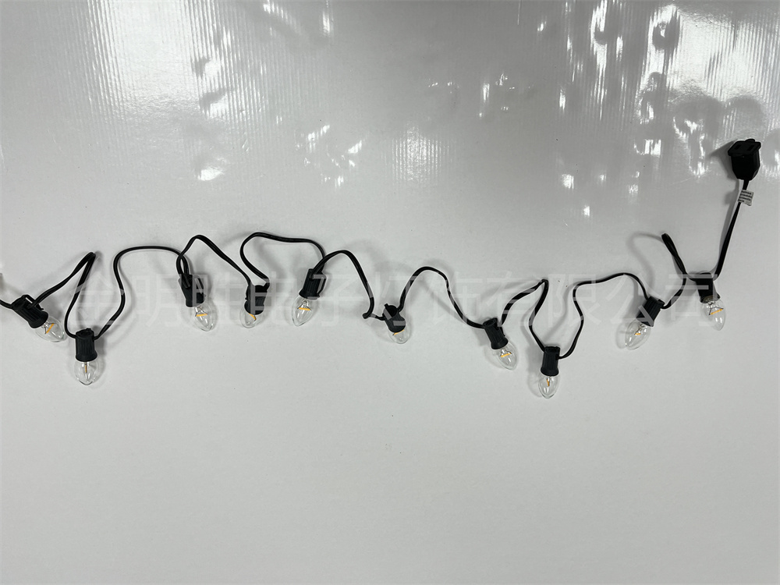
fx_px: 586
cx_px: 390
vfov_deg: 53.1
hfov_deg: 67.3
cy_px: 292
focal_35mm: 26
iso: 50
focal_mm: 5.1
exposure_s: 1/100
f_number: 1.6
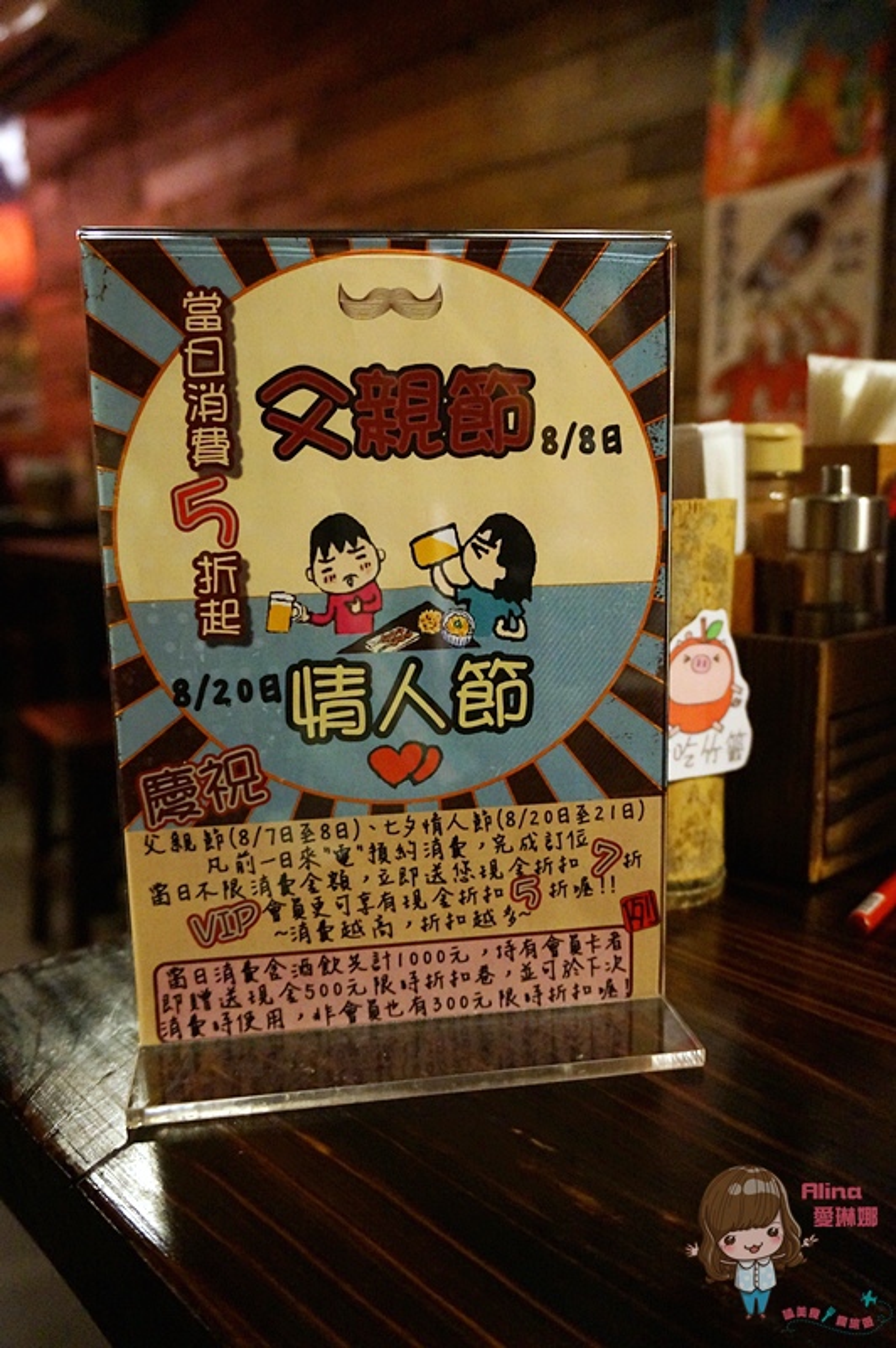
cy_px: 674
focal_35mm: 32
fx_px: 1178
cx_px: 448
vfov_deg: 59.5
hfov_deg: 41.6
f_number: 4
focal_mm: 21
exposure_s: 1/50
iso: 3200
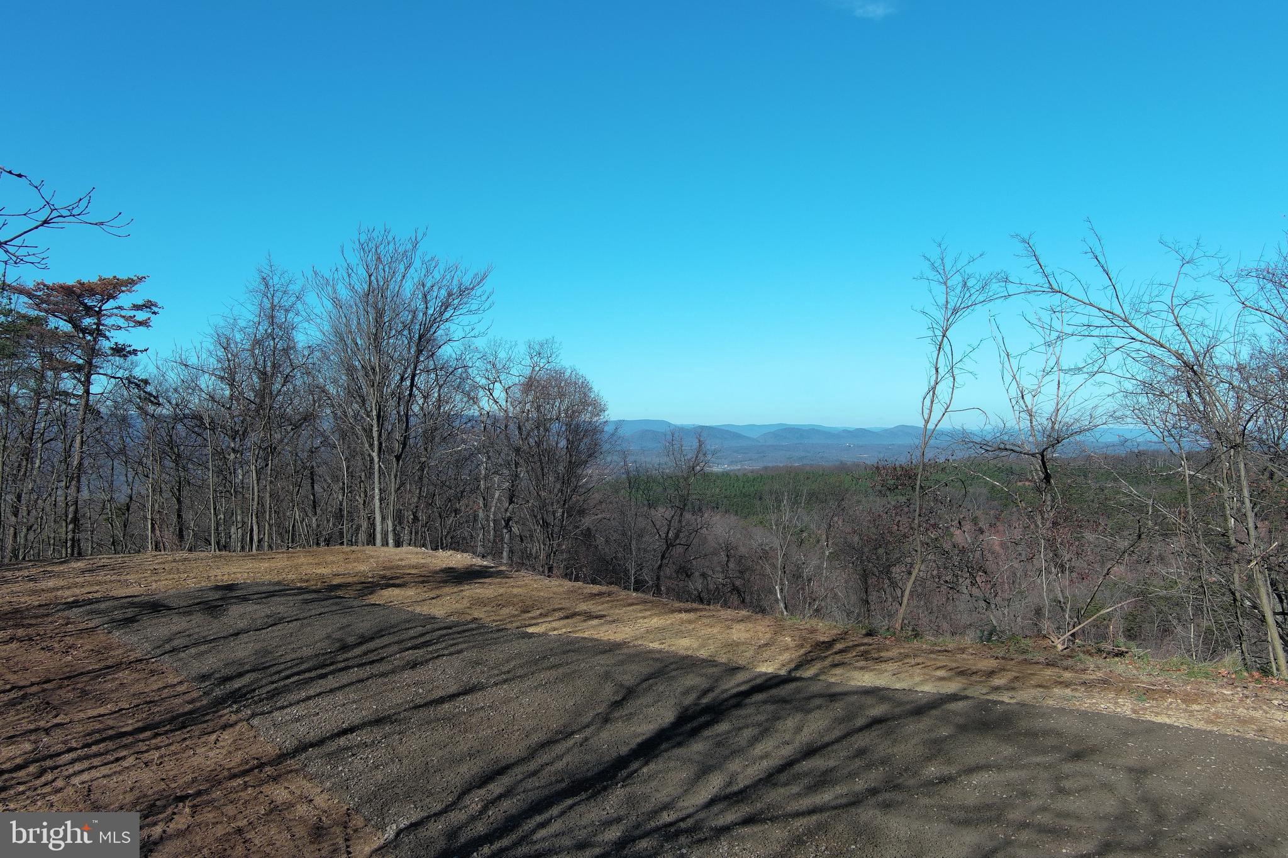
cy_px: 429
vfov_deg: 45.0
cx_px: 644
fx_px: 1037
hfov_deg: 63.7
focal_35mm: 29
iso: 101
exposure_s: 1/1300
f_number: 2.8
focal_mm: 10.57
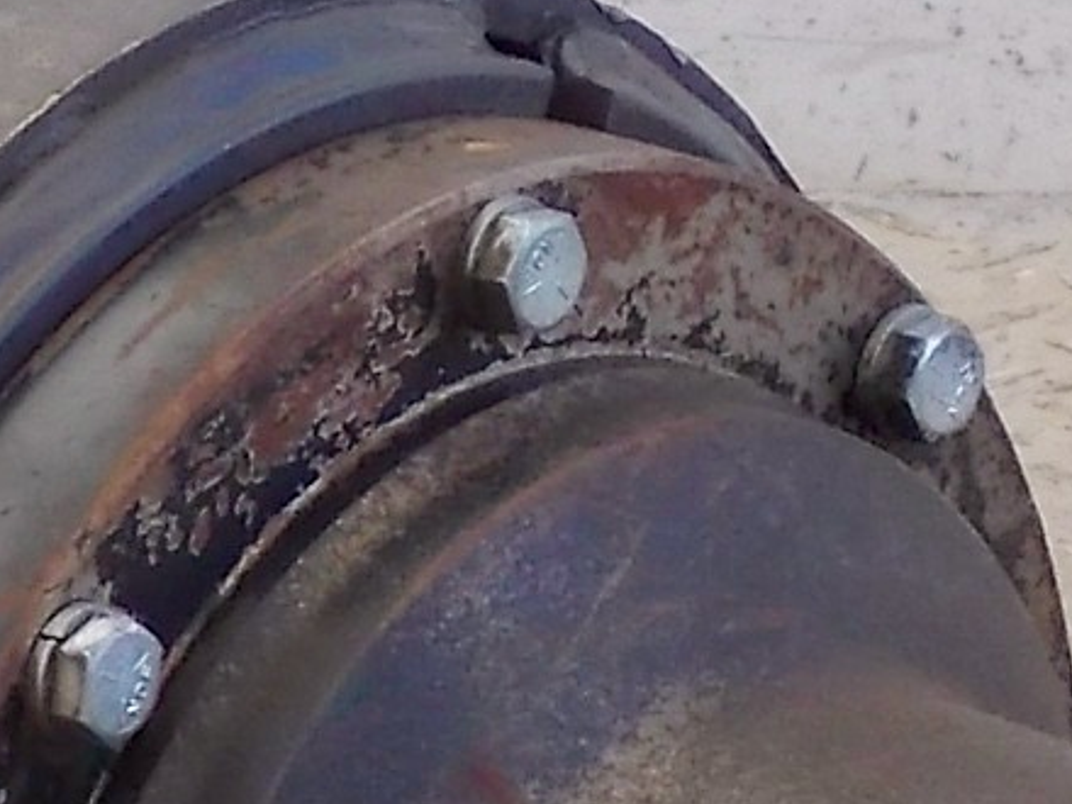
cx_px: -163
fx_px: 20780
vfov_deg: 2.2
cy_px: 799
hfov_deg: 3.0
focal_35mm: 671
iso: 160
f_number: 6.5
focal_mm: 23
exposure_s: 1/60
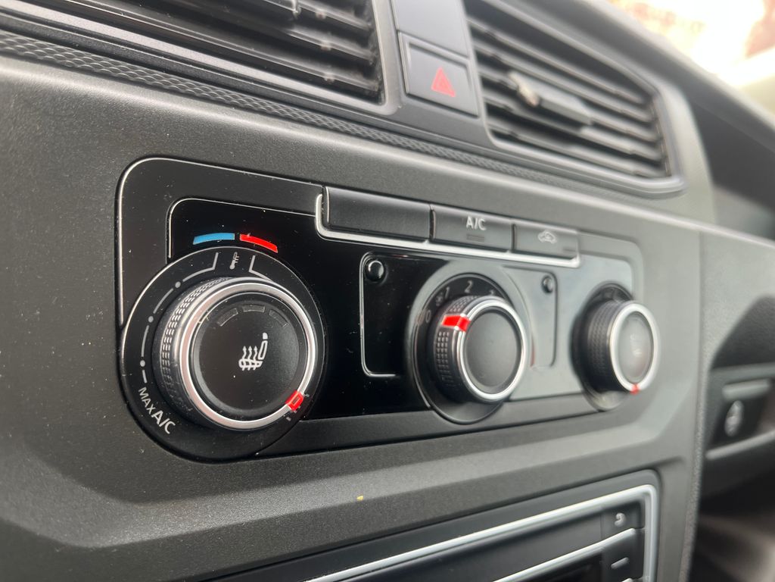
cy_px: 291
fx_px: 582
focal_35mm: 26
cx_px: 388
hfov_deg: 67.3
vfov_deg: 53.1
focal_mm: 5.1
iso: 50
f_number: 1.6
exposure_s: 1/122
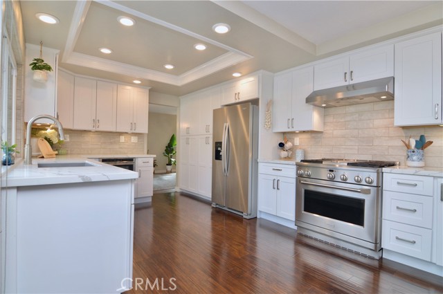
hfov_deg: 95.1
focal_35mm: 16
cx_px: 222
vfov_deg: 71.9
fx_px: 203
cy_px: 147
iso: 400
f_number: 5
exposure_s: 1/100
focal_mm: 11
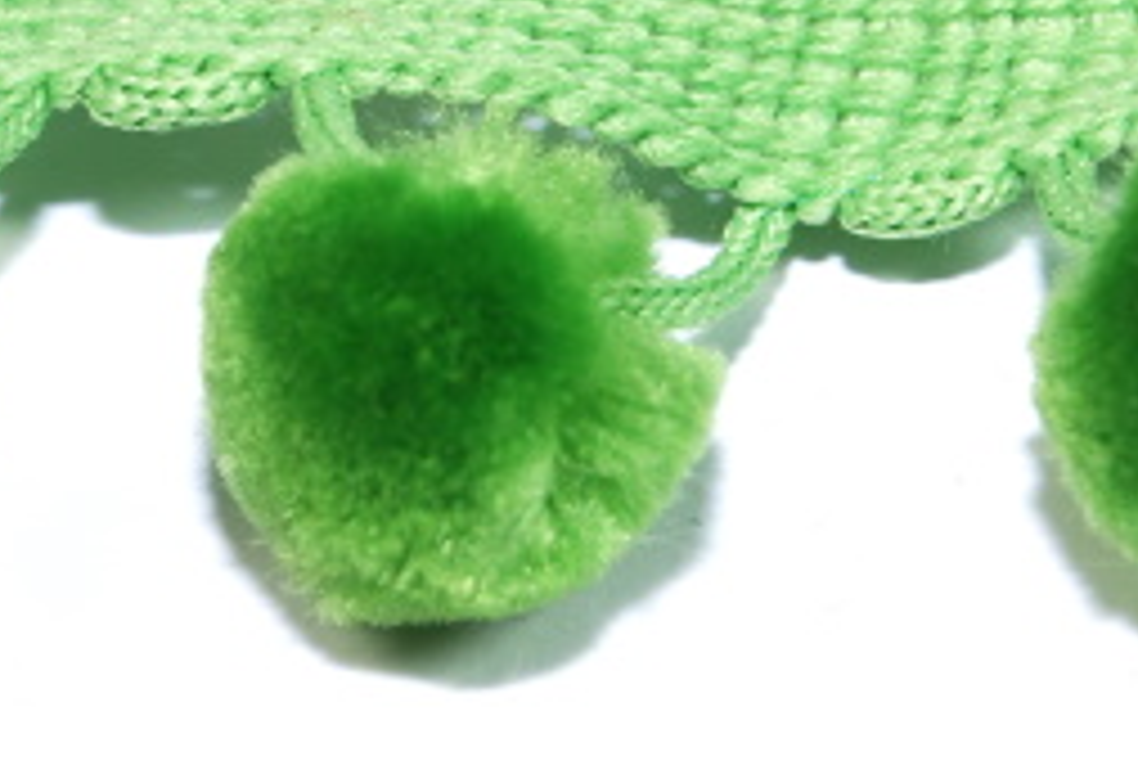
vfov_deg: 5.3
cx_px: 661
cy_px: 256
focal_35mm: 261
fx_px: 8257
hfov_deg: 7.9
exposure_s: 1/125
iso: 200
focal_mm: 55
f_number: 5.6
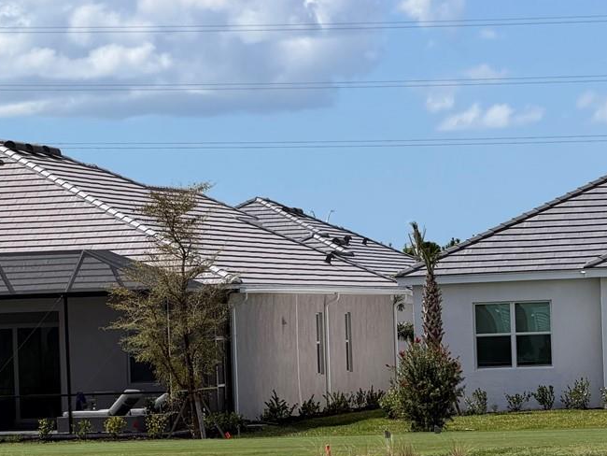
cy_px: 364
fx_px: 4315
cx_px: 53
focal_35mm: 246
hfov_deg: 8.0
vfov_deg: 6.0
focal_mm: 16.89
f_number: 2.8
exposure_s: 1/789
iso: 20
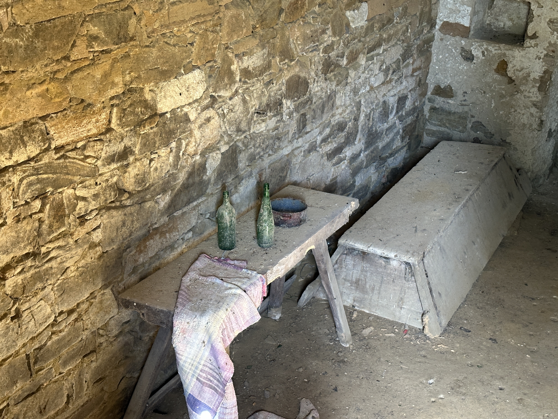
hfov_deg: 39.7
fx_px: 774
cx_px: 279
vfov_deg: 30.3
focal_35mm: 48
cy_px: 210
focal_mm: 6.86
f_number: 1.78
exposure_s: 1/45
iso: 250
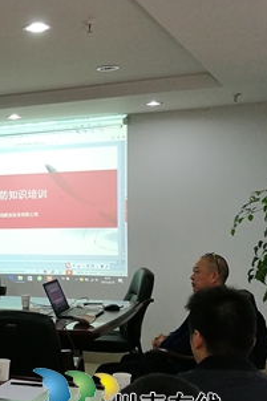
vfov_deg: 32.4
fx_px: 690
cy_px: 224
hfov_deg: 20.5
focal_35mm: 62
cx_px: -50
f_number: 2.2
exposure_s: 1/33.3
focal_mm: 4.5
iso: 200
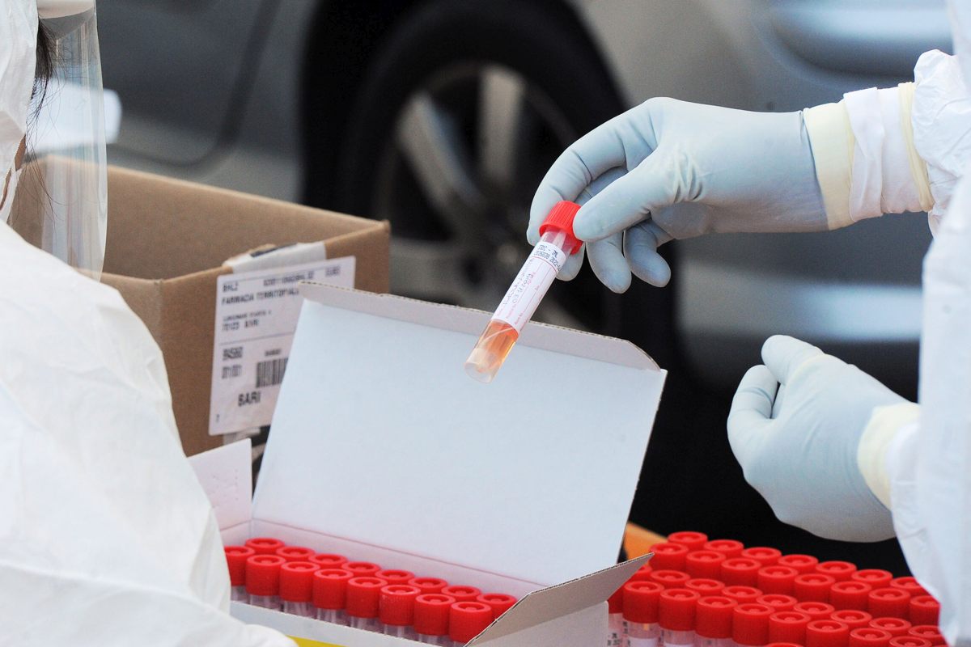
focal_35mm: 200
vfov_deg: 6.9
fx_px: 5394
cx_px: 486
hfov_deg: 10.3
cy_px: 324
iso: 1600
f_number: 10
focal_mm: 200
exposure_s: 1/640
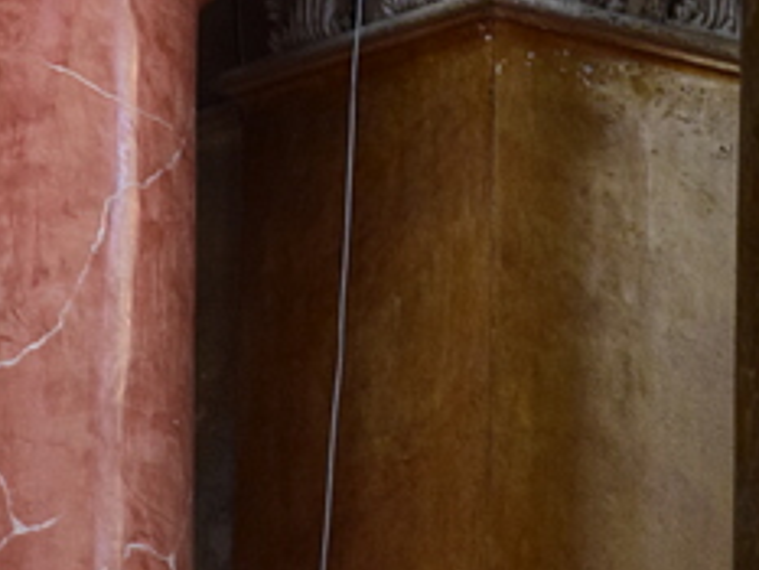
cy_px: -221
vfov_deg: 2.9
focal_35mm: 520
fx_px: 11400
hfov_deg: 3.8
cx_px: 378
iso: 1600
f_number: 5.6
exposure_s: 1/13
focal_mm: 105
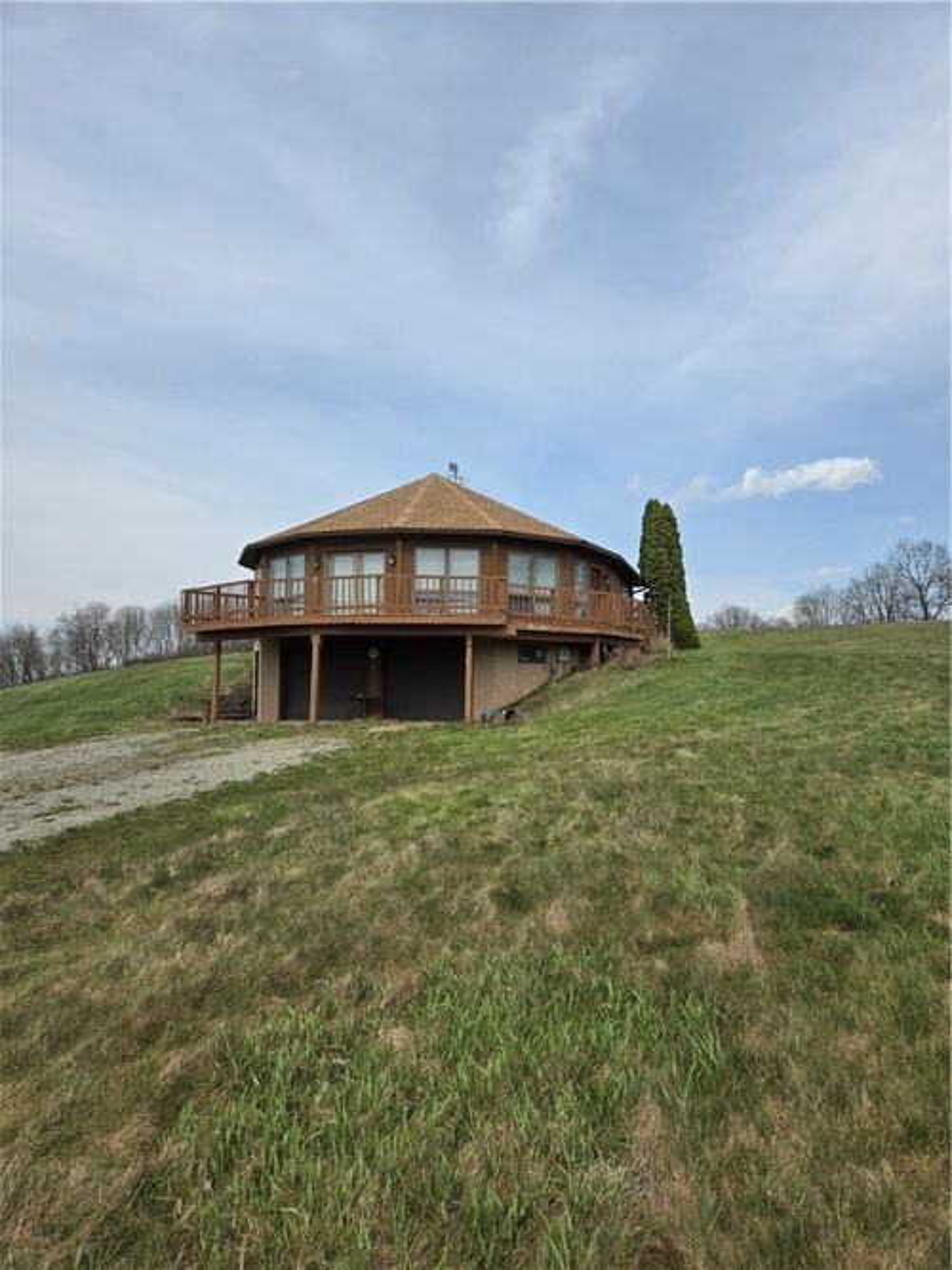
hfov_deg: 58.9
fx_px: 844
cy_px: 635
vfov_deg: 73.9
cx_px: 476
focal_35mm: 23
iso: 25
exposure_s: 1/2186
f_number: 1.8
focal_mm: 5.4
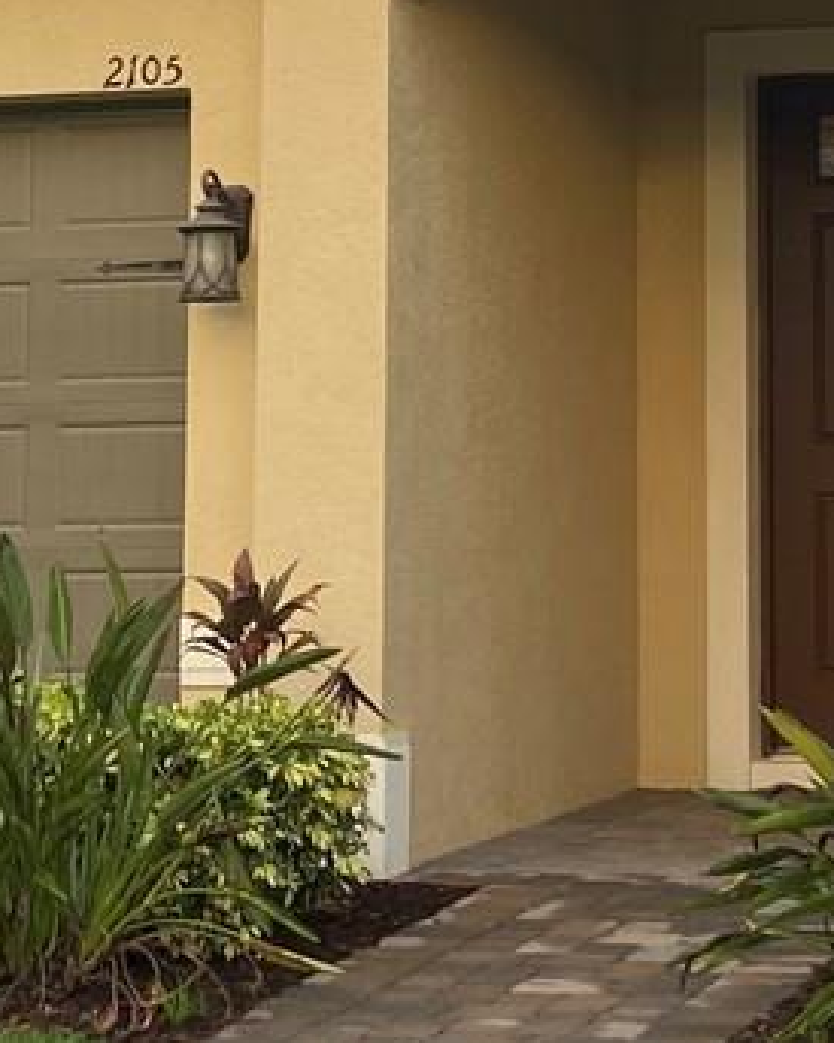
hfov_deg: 13.0
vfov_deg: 15.8
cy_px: -106
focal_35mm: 118
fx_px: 3642
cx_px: 710
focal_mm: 4.25
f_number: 1.8
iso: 40
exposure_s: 1/121
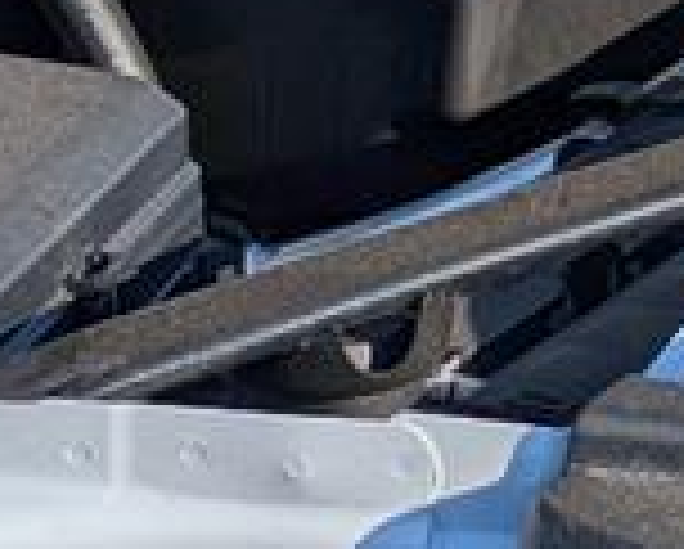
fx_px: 4074
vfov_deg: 7.7
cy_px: -63
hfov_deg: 9.4
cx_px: 896
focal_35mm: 201
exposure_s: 1/1111
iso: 20
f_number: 1.68
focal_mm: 6.9
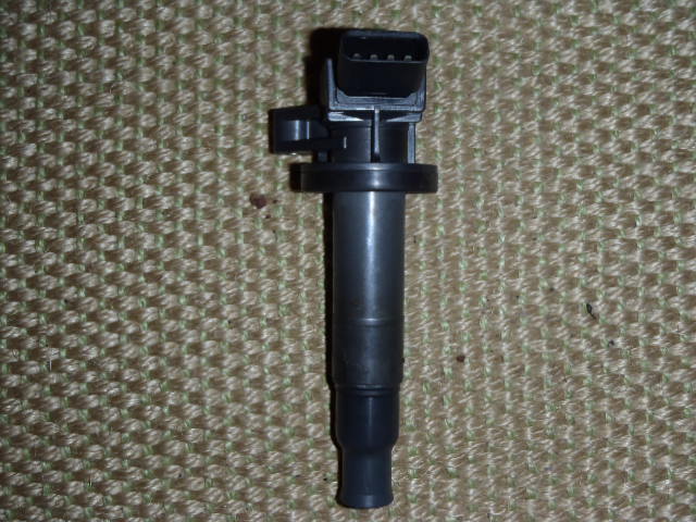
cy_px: 261
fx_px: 764
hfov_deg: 49.0
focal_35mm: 38
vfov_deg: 37.7
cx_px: 348
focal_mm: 6.83
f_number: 4.6
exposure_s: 1/40
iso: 100
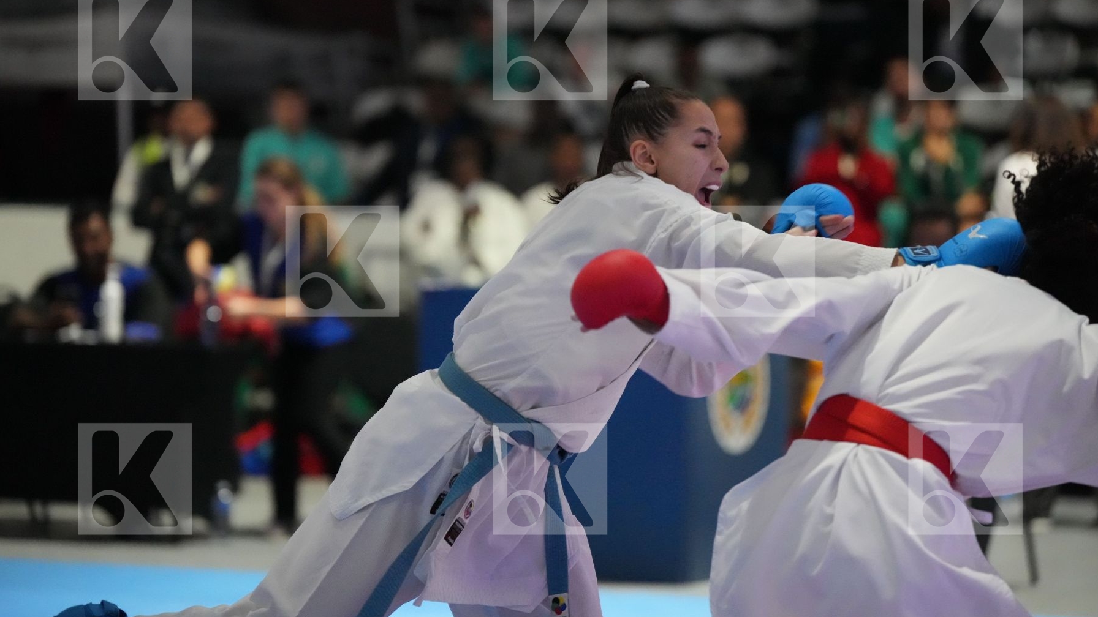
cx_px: 550
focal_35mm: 141
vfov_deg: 8.6
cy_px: 261
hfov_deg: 15.2
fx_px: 4105
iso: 12800
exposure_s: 1/800
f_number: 2.8
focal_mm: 134
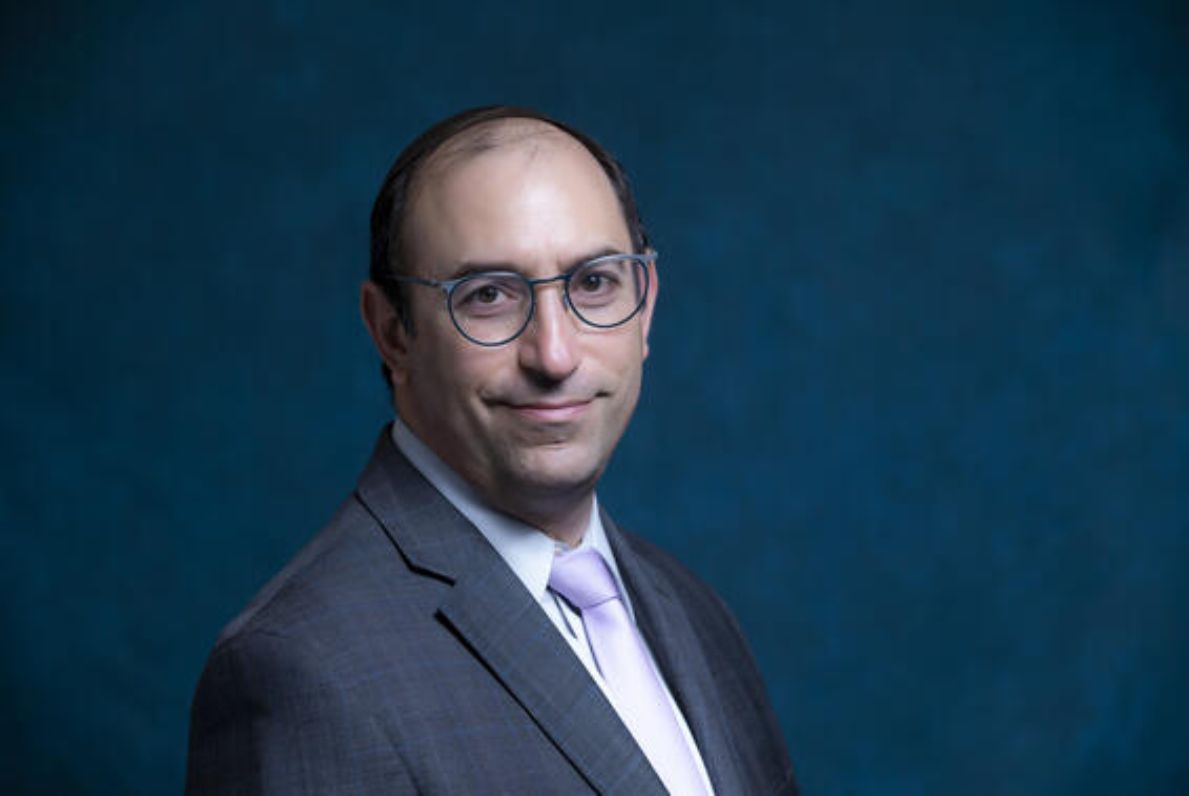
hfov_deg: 16.8
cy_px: 398
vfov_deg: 11.3
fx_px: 4035
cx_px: 594
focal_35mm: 122
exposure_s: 1/200
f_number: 5.6
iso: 320
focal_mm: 122
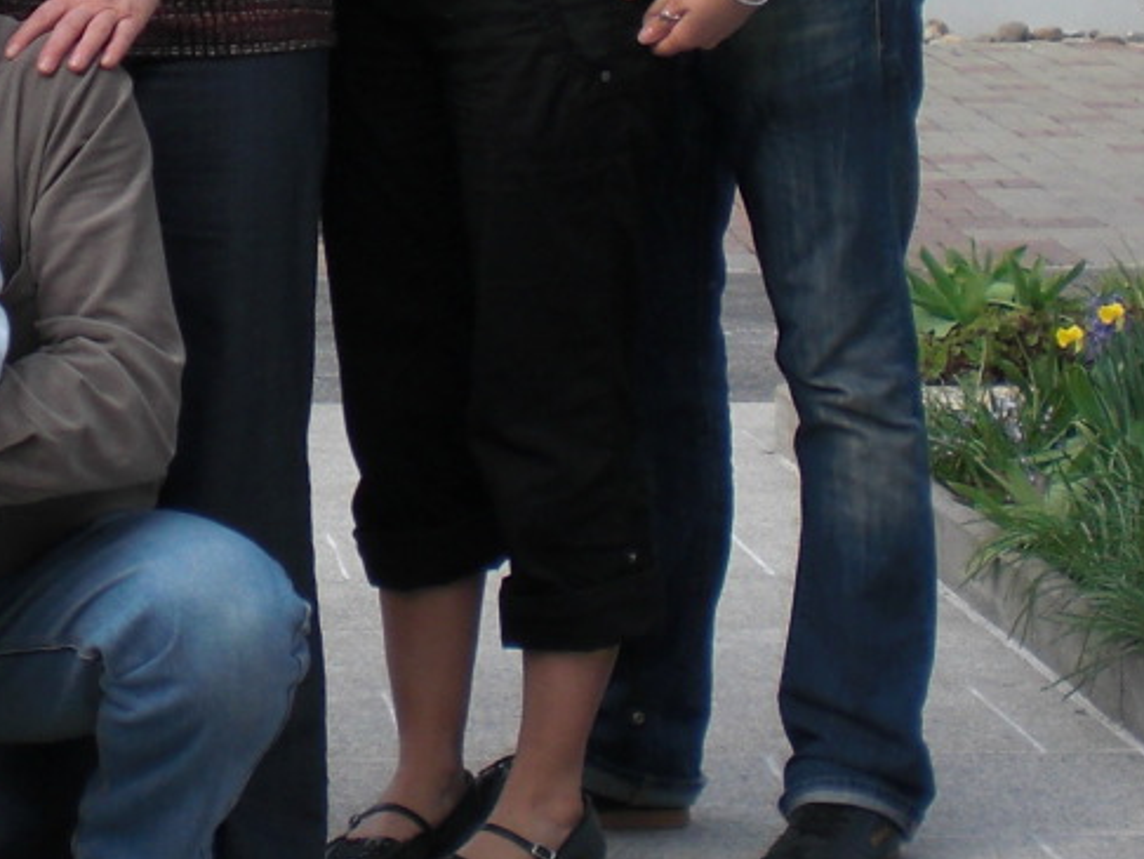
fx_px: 4133
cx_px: -33
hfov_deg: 15.4
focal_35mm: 125
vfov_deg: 11.7
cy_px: -5
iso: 64
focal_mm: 6.3
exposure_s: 1/320
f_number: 3.1
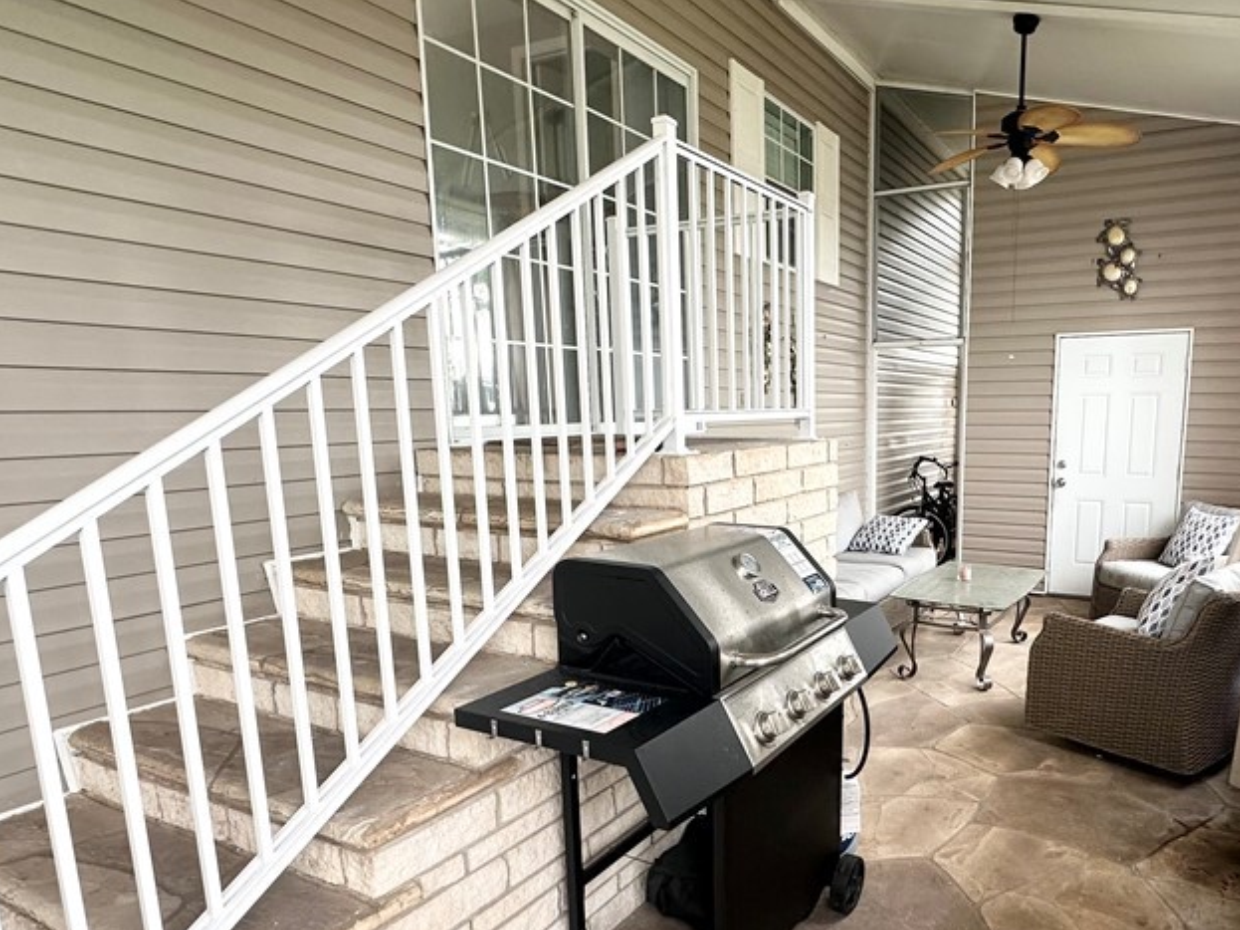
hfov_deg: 72.1
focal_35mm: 23
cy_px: 558
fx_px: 824
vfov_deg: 58.4
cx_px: 808
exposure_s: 1/99
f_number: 2.2
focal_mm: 2.22
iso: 160
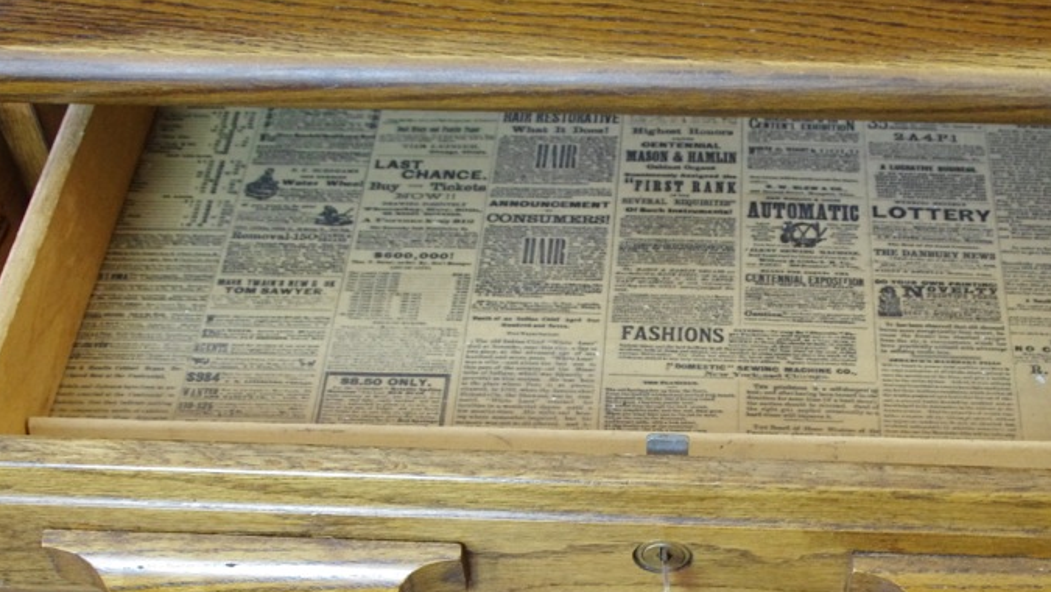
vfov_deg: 18.4
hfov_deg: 32.1
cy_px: 447
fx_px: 1812
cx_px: 690
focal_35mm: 65
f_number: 7.1
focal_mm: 28
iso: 3200
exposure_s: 1/25
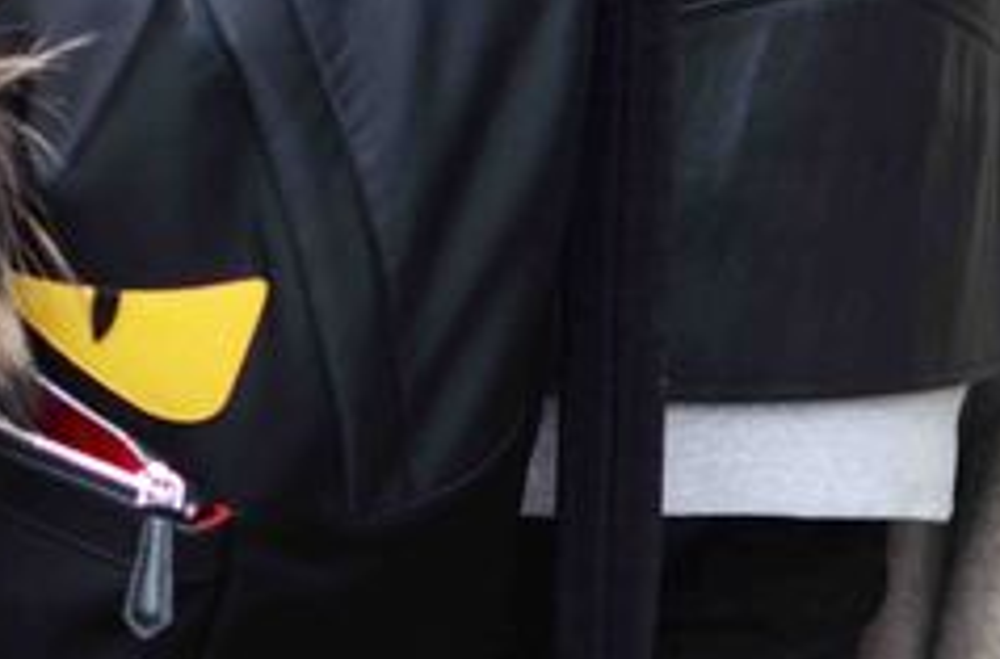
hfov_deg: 11.7
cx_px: 416
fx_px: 4892
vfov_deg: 7.7
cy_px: 126
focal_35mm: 177
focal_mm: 35
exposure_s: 1/640
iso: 320
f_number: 1.8
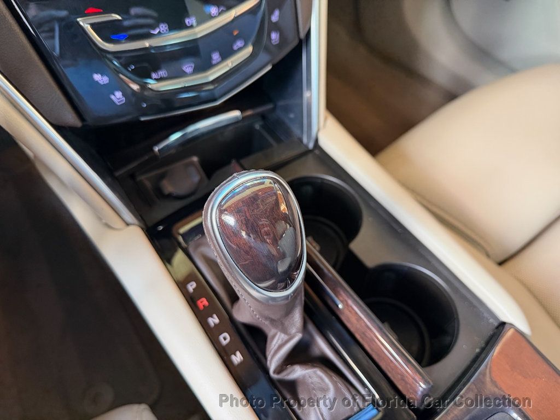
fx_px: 388
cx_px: 280
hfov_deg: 71.6
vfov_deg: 56.8
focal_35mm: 24
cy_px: 210
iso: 320
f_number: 1.78
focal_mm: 6.76
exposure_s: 1/60
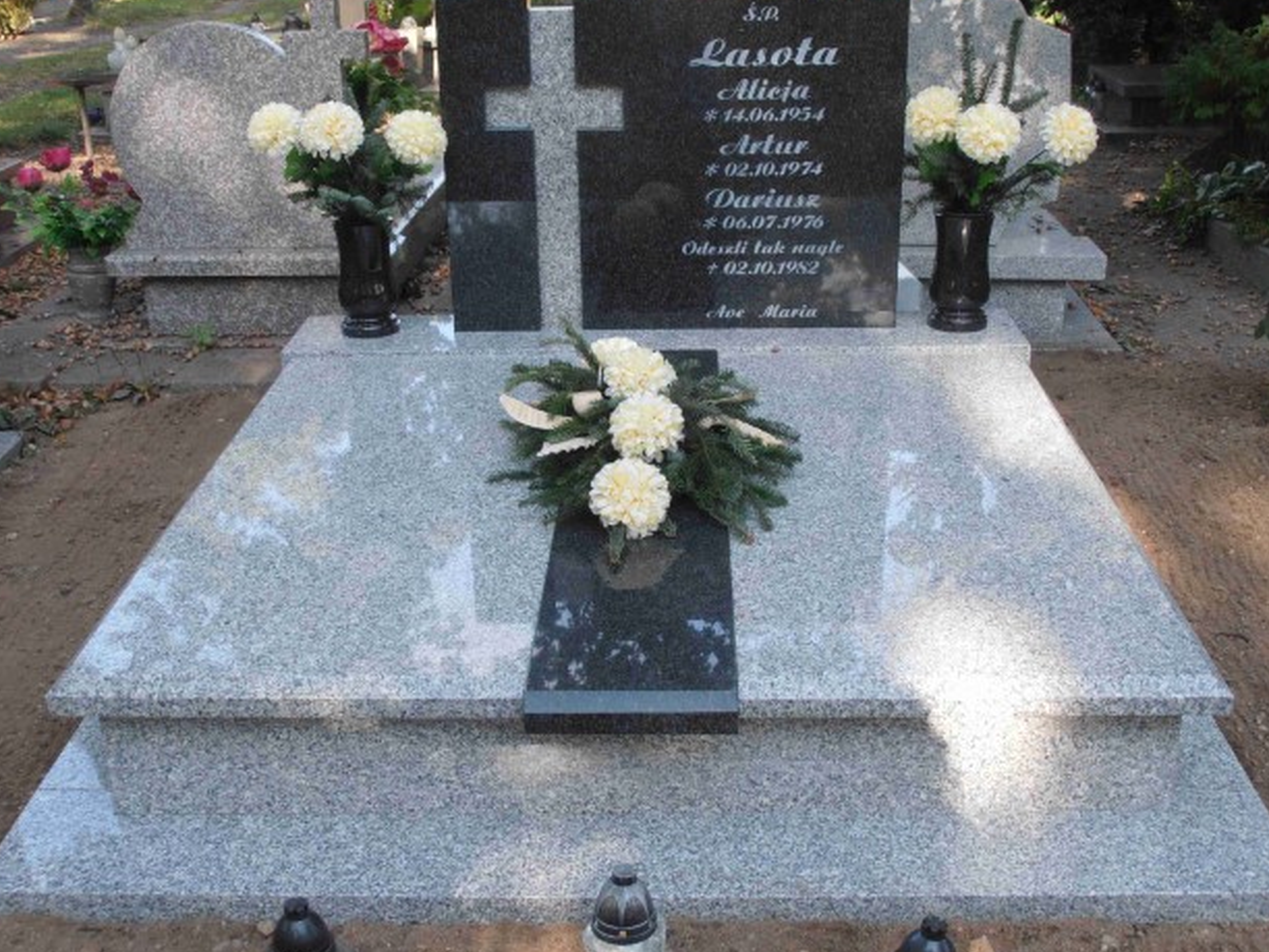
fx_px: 1686
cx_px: 630
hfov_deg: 41.2
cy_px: 467
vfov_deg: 31.5
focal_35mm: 46
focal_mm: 7.87
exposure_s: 1/100
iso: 80
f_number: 4.2
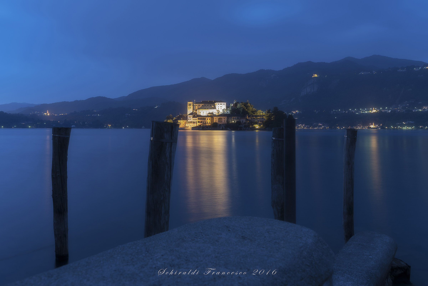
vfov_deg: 41.1
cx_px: 214
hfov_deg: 58.7
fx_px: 381
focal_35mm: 32
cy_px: 143
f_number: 6.3
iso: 125
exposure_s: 30
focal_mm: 32
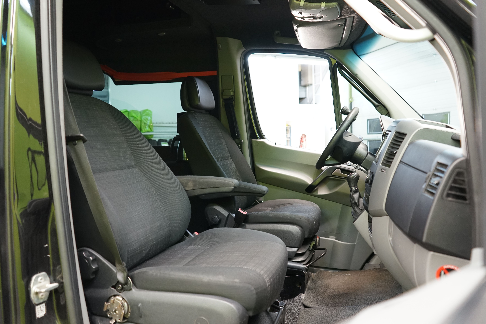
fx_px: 391
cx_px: 243
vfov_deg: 45.0
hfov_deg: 63.7
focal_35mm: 29
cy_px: 162
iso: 1600
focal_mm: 29
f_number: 3.5
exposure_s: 1/25
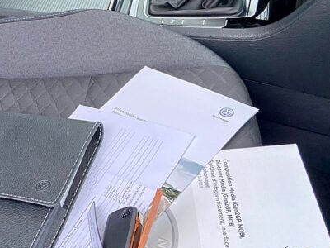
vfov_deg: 28.0
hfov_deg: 34.9
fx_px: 496
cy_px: 110
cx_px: 39
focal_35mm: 52
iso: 400
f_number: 1.8
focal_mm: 4.25
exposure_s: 1/60
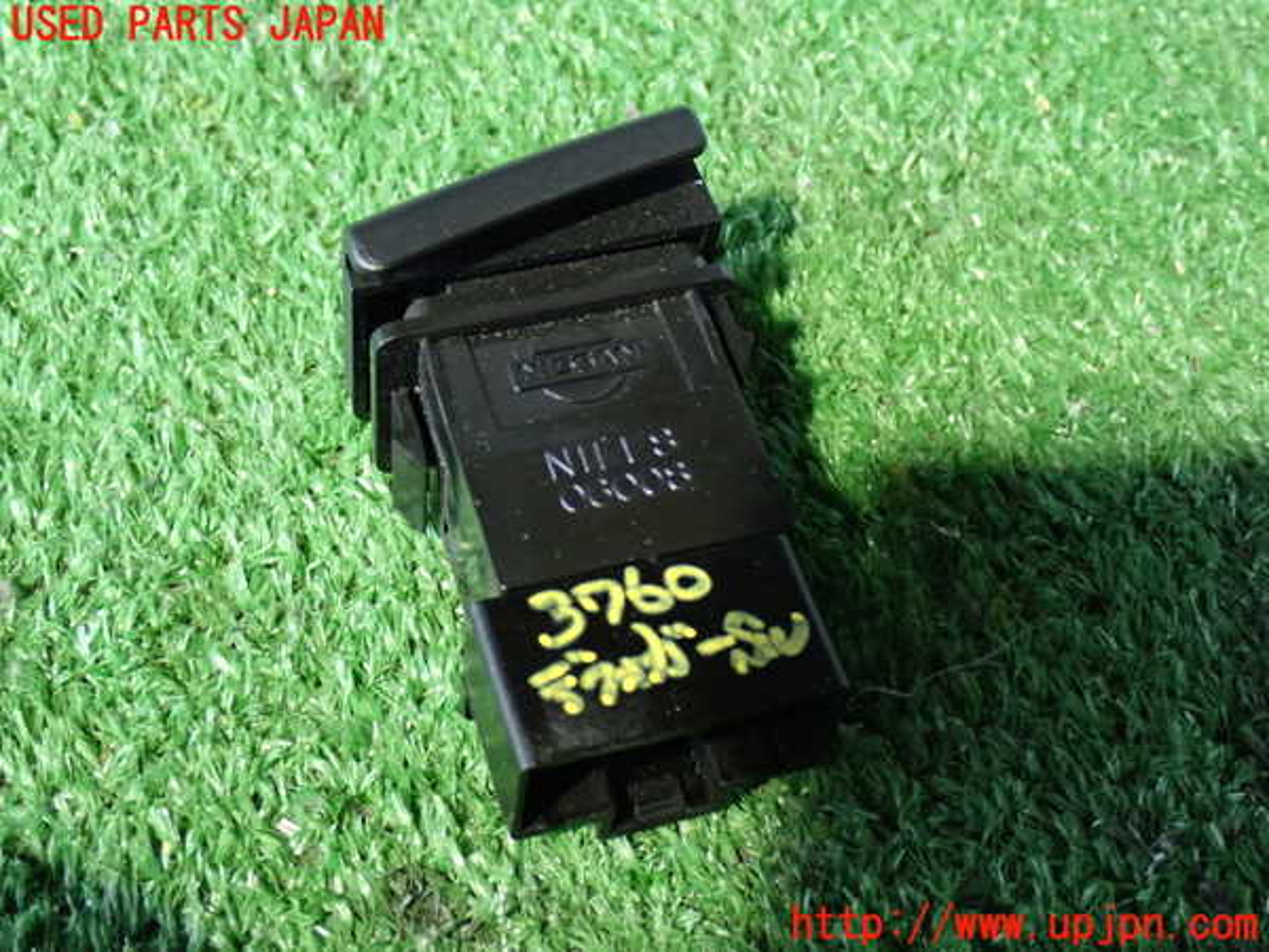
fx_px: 1980
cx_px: 634
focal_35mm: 54
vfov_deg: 27.0
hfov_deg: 35.5
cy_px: 476
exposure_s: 1/13
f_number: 3.3
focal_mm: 9.65
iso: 1000
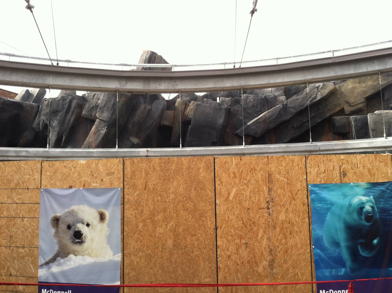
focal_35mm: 35
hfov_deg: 52.7
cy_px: 146
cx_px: 196
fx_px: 396
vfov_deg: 40.6
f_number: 2.8
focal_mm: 3.85
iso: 80
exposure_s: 1/361
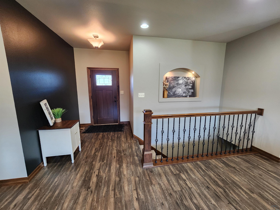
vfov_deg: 89.9
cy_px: 105
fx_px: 105
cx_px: 140
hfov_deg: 106.2
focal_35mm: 13
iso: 320
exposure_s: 1/60
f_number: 2.2
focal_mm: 2.2
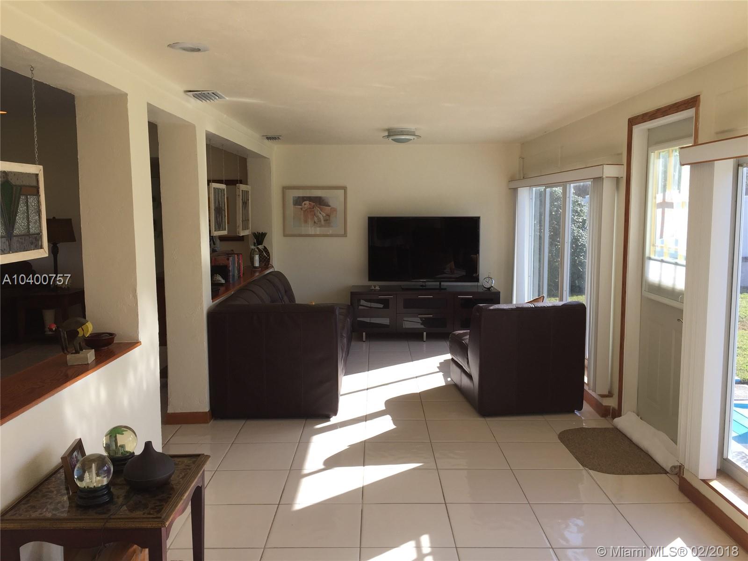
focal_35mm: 29
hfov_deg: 61.7
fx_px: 627
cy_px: 280
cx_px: 374
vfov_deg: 48.2
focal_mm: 4.15
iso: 32
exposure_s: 1/220
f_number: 2.2
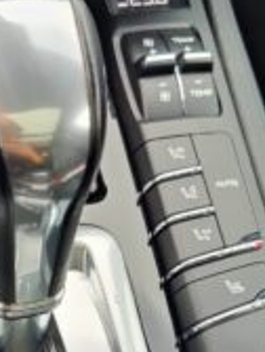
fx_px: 1342
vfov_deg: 14.6
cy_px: 382
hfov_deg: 11.2
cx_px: 13
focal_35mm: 132
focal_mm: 6.06
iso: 297
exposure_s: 1/90
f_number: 1.88
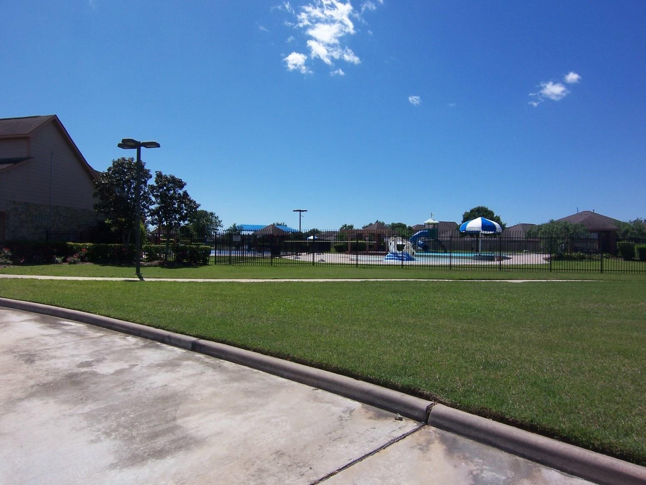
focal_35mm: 23
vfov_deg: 58.9
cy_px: 242
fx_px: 429
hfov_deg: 73.9
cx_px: 323
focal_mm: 3.8
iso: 64
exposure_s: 1/400
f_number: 5.6
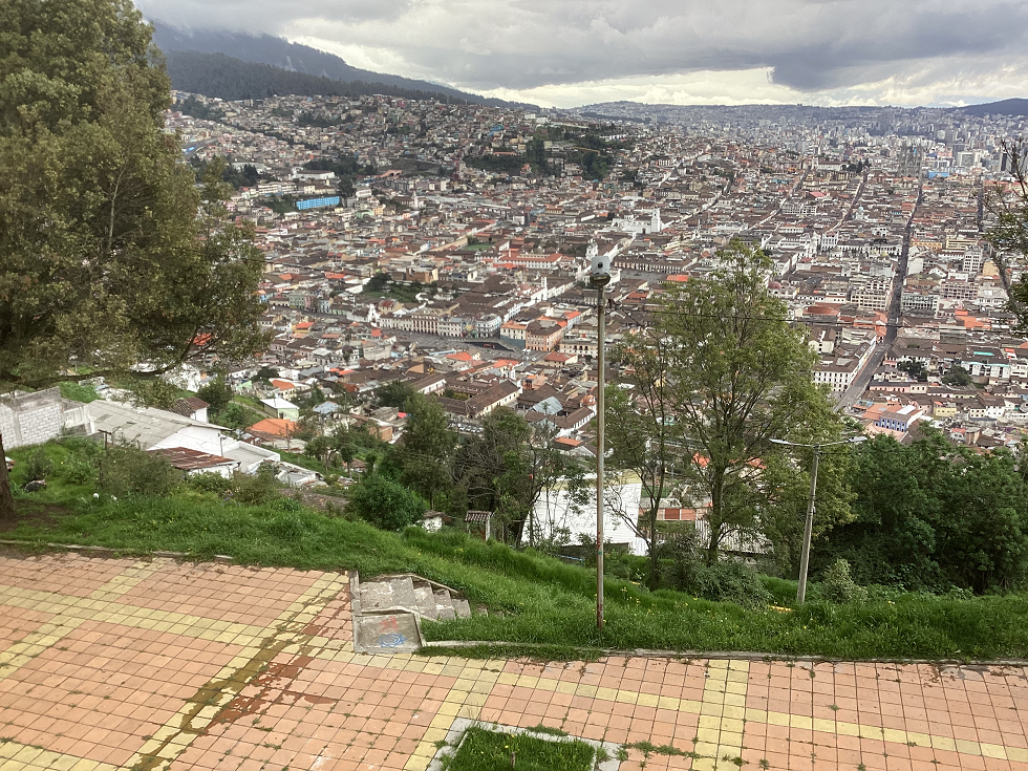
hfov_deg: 58.4
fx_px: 921
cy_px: 386
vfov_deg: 45.4
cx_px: 514
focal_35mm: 31
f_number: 2.4
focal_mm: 3.3
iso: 25
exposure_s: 1/261
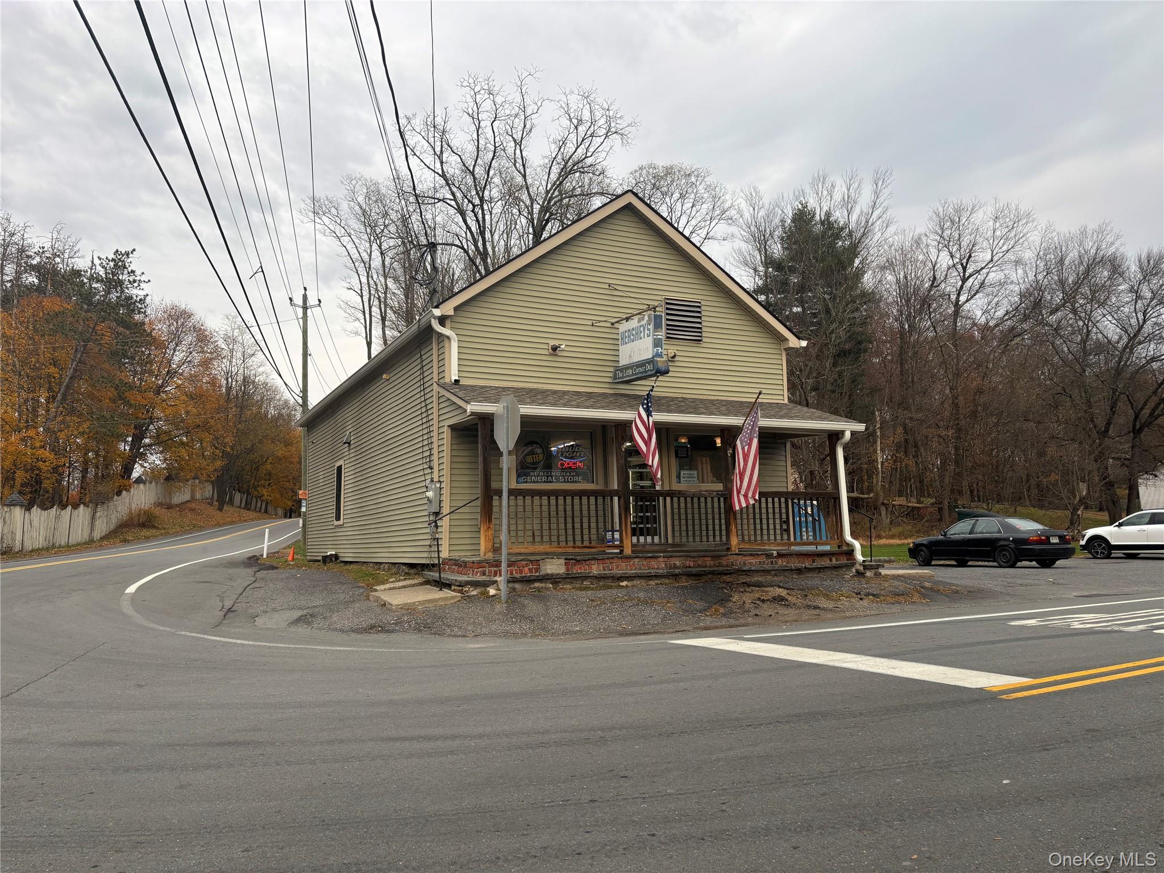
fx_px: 874
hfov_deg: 67.3
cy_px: 436
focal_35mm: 26
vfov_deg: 53.1
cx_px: 582
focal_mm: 5.96
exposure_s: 1/486
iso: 50
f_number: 1.6
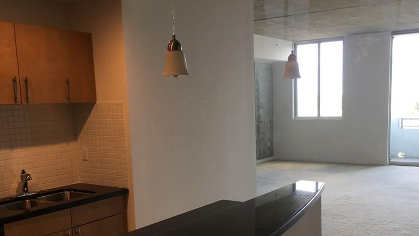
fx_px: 456
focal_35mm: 41
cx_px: 225
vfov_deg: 28.7
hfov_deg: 49.4
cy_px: 167
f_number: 2.2
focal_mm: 4.15
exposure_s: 1/40
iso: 25
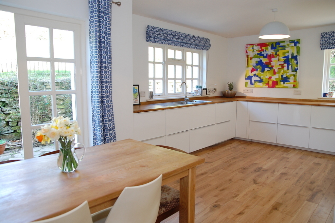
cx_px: 168
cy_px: 112
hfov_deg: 70.5
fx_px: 237
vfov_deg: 50.3
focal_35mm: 26
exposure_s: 1/60
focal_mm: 17
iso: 400
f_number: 4
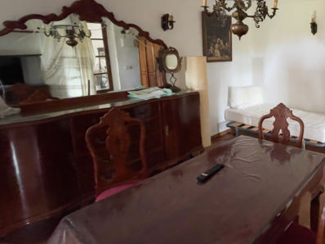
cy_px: 91
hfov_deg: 65.0
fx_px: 216
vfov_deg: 58.1
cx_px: 275
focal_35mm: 23
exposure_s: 1/40
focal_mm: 1.54
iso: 1250
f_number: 2.4
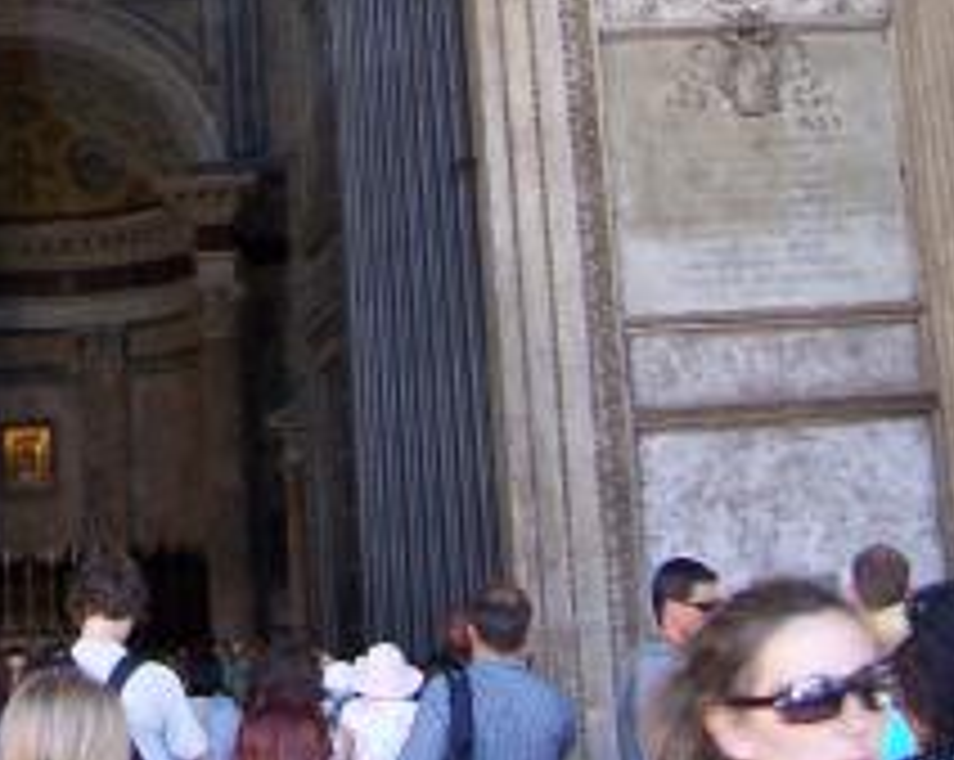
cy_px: -166
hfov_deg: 22.1
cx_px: 126
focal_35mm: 85
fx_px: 2397
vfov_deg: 17.2
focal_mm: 6
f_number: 3
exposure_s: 1/60
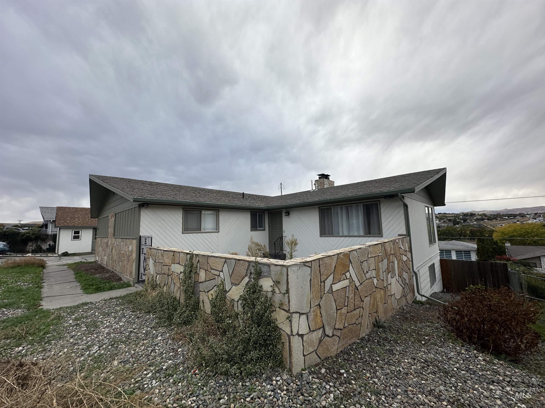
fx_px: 220
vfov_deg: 85.7
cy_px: 204
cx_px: 272
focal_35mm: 14
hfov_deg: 102.1
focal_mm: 2.22
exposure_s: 1/396
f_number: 2.2
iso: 40
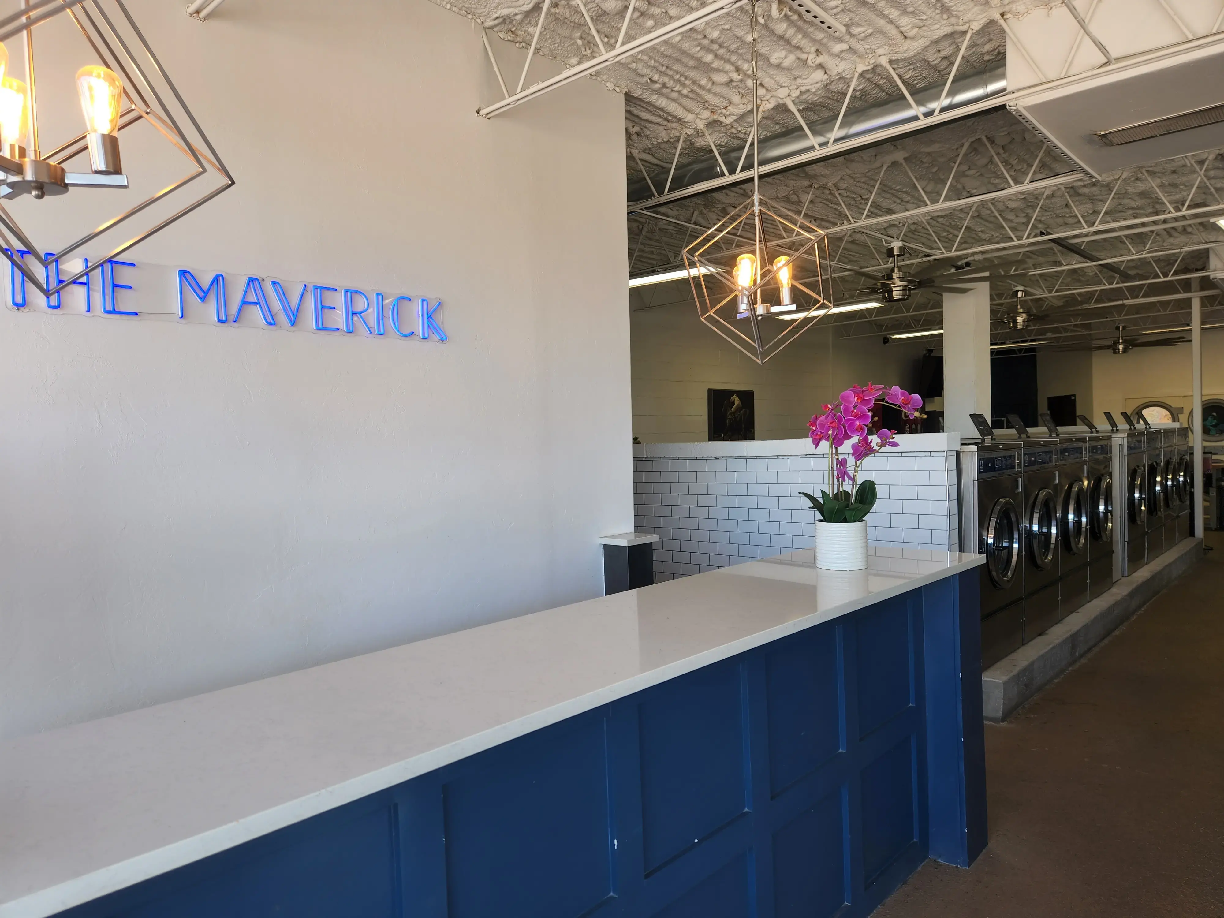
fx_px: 813
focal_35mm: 23
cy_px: 459
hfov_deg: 73.9
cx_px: 612
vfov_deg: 58.9
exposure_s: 1/129
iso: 20
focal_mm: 5.4
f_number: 1.8
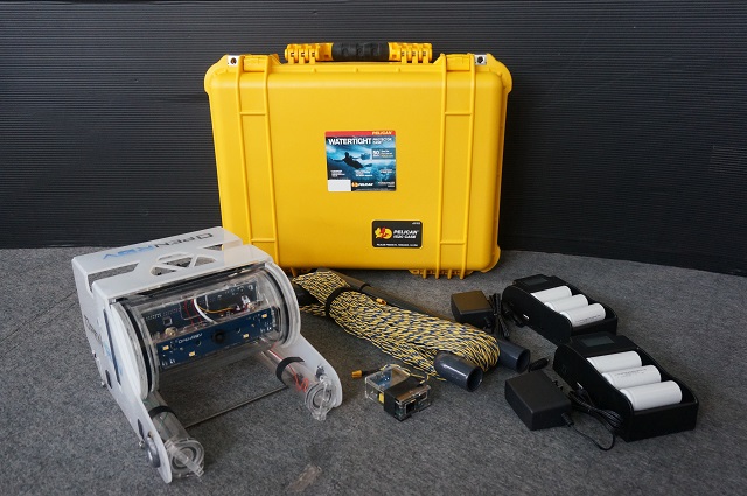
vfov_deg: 45.6
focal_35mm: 28
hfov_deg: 64.6
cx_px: 374
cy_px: 248
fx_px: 591
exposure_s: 1/160
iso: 1250
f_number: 4
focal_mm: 19
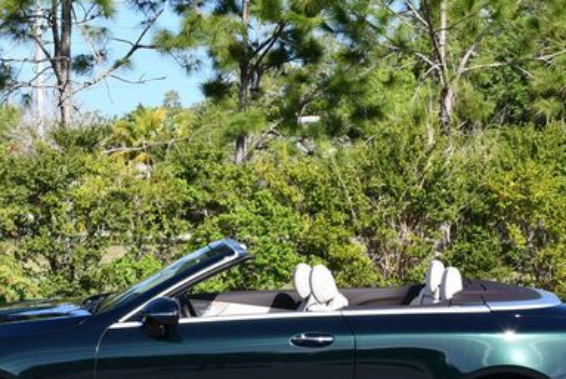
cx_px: 253
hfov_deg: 23.4
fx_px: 1369
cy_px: 240
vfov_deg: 15.7
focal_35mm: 87
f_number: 8
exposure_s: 1/250
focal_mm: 26
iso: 160
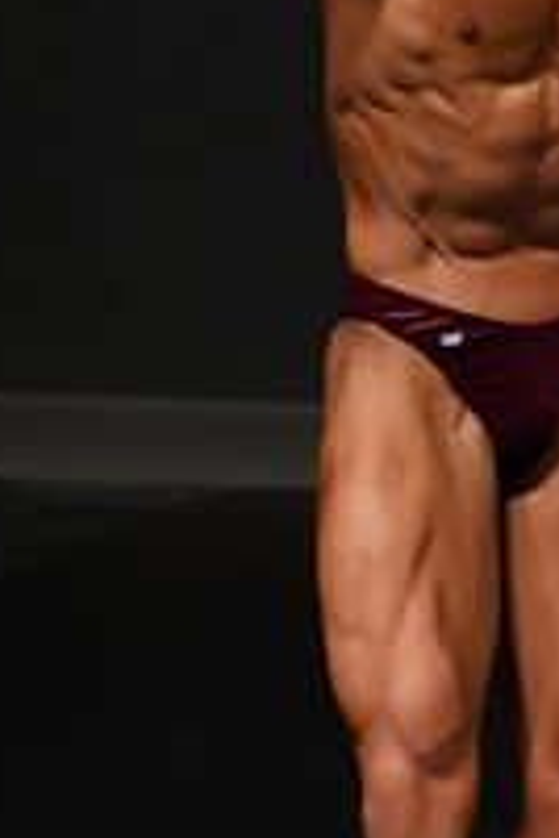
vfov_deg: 1.5
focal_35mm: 1331
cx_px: 1153
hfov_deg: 1.0
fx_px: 30999
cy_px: 454
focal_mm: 230
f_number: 5.6
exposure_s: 1/400
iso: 4000
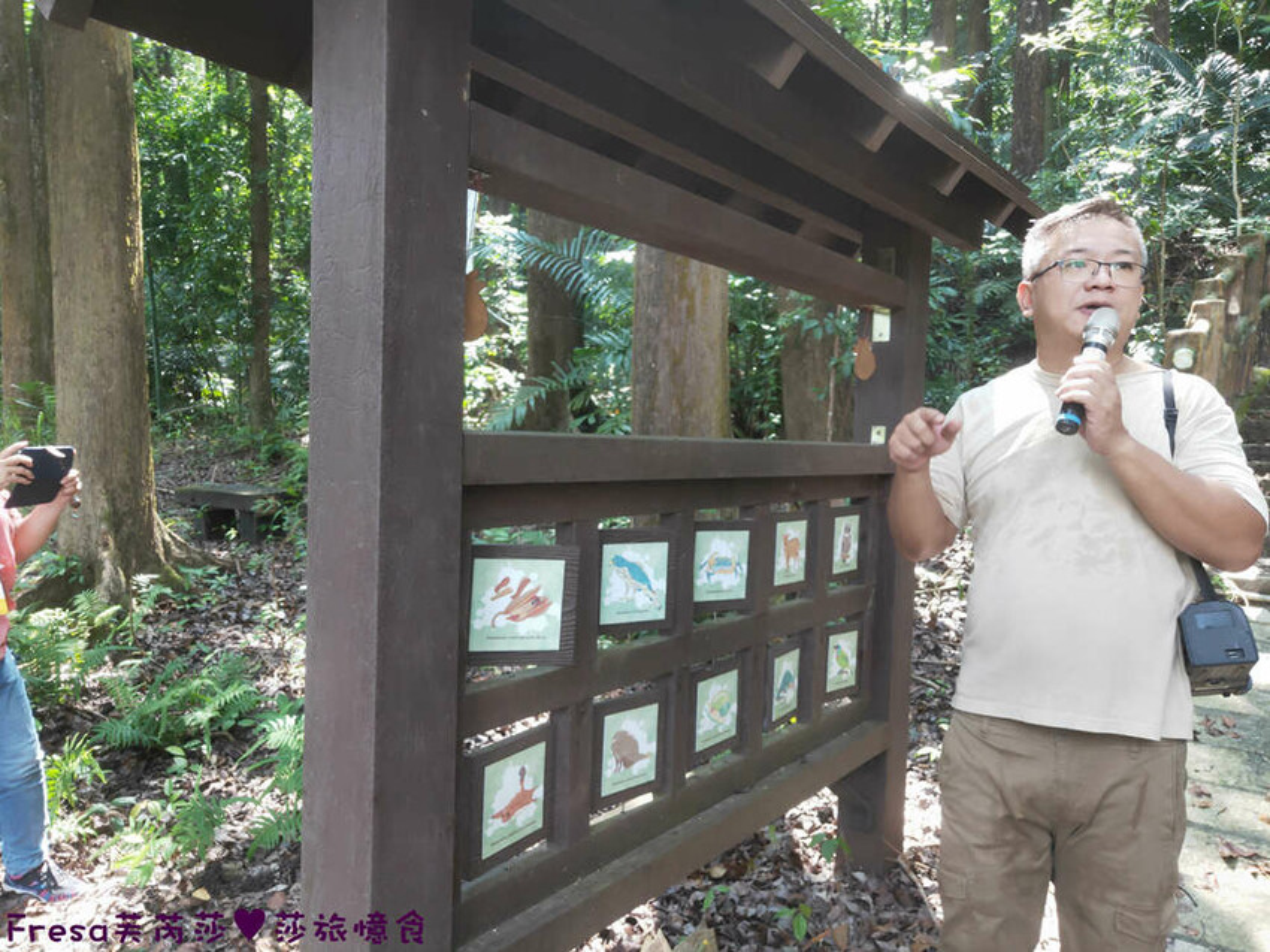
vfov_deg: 58.9
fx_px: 844
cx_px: 635
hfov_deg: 73.9
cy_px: 476
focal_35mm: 23
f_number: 1.7
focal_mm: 3.97
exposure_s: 1/60
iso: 111
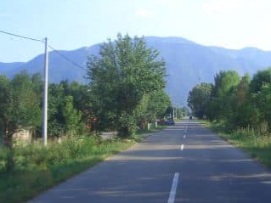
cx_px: 183
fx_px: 430
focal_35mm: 55
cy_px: 110
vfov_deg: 26.5
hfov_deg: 34.6
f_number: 4.8
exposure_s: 1/125
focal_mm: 8
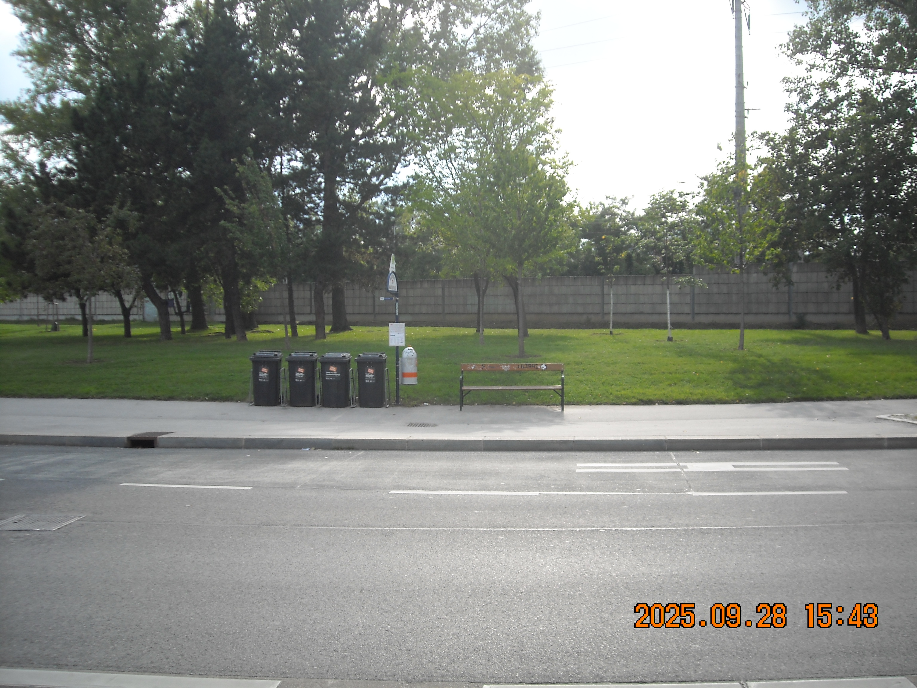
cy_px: 344
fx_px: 927
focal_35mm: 35
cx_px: 458
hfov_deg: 52.6
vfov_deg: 40.7
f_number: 5.6
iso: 64
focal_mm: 5.7
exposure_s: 1/129
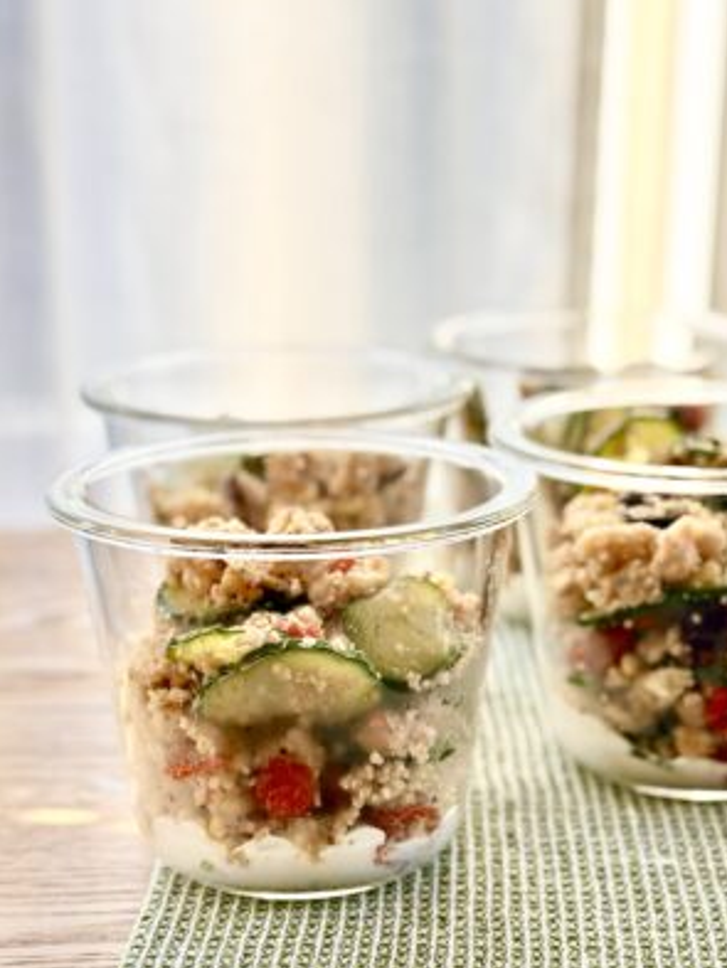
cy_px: 594
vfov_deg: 31.6
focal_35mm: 61
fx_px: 1707
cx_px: 455
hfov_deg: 24.0
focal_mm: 6.86
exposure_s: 1/555
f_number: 1.78
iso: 80
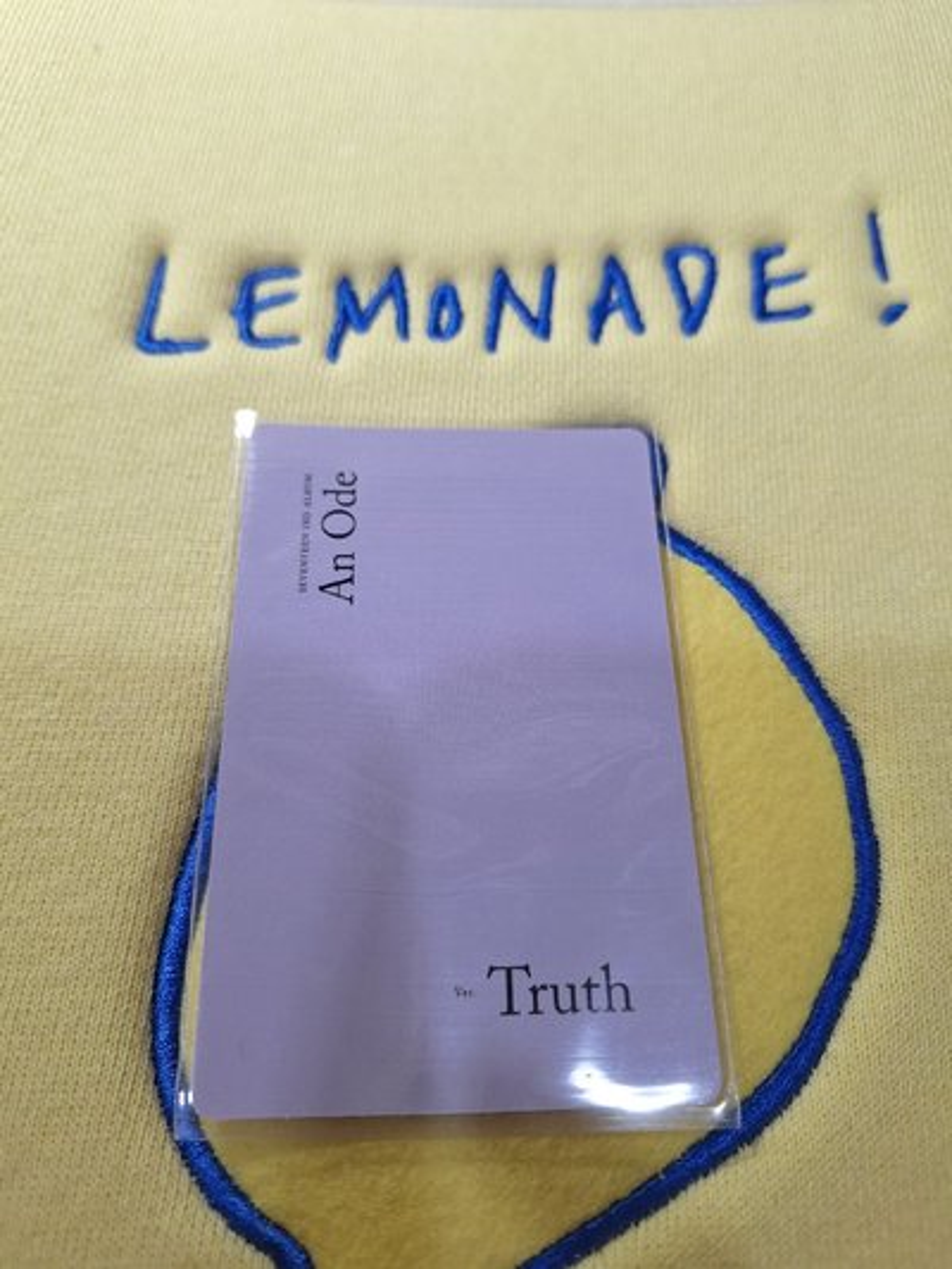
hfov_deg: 58.9
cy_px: 634
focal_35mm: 23
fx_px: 843
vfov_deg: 73.9
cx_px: 476
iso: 64
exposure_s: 1/60
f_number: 1.8
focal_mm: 5.54
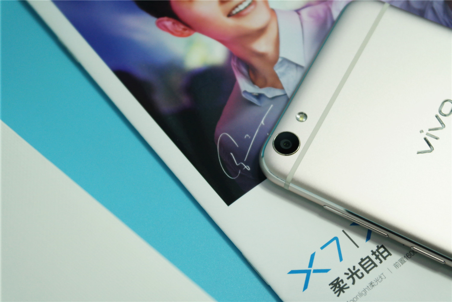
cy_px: 151
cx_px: 226
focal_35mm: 77
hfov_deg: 26.3
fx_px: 967
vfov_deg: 17.7
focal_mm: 50
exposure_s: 1/80
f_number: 5.6
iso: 800
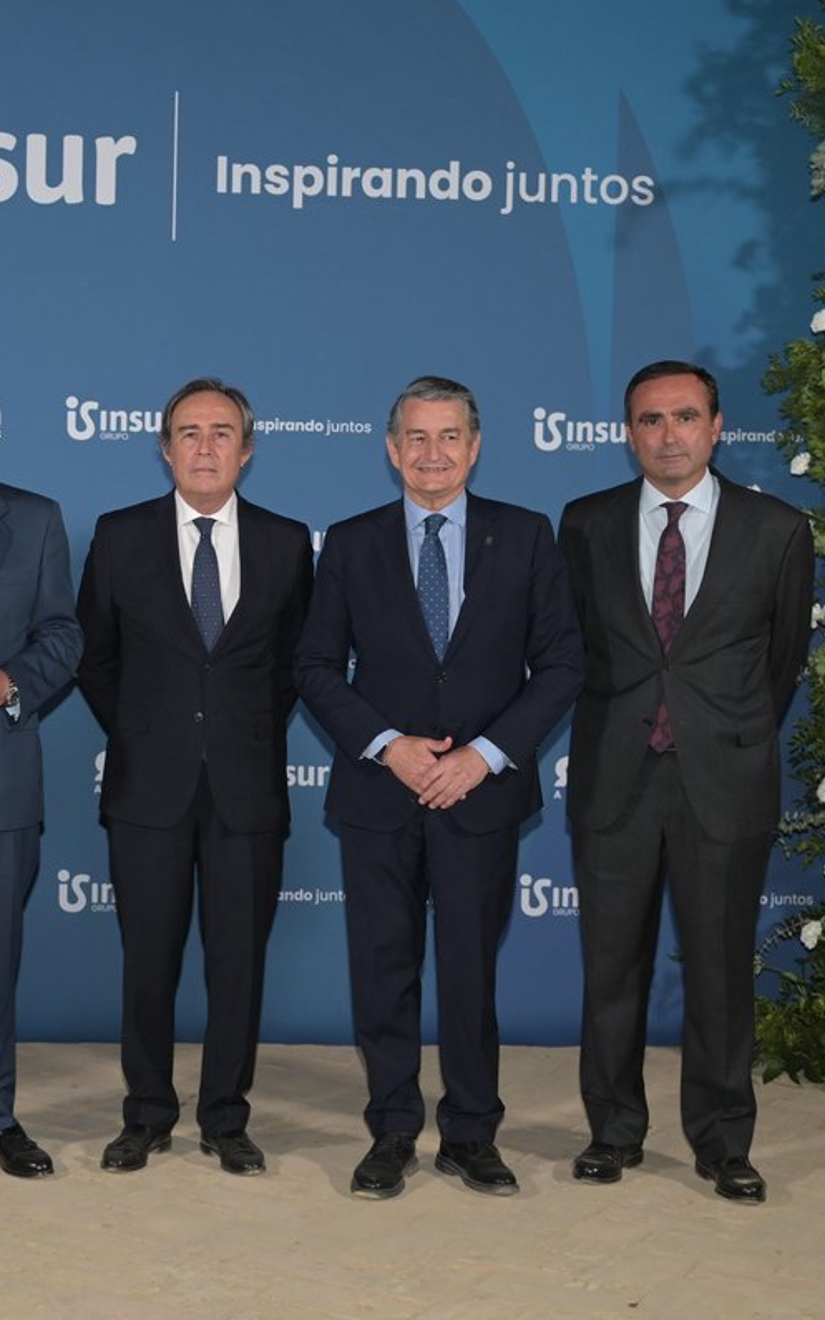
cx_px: 88
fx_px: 2158
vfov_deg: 34.0
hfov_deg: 21.2
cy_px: 659
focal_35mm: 60
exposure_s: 1/160
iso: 1600
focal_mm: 39
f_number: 3.5
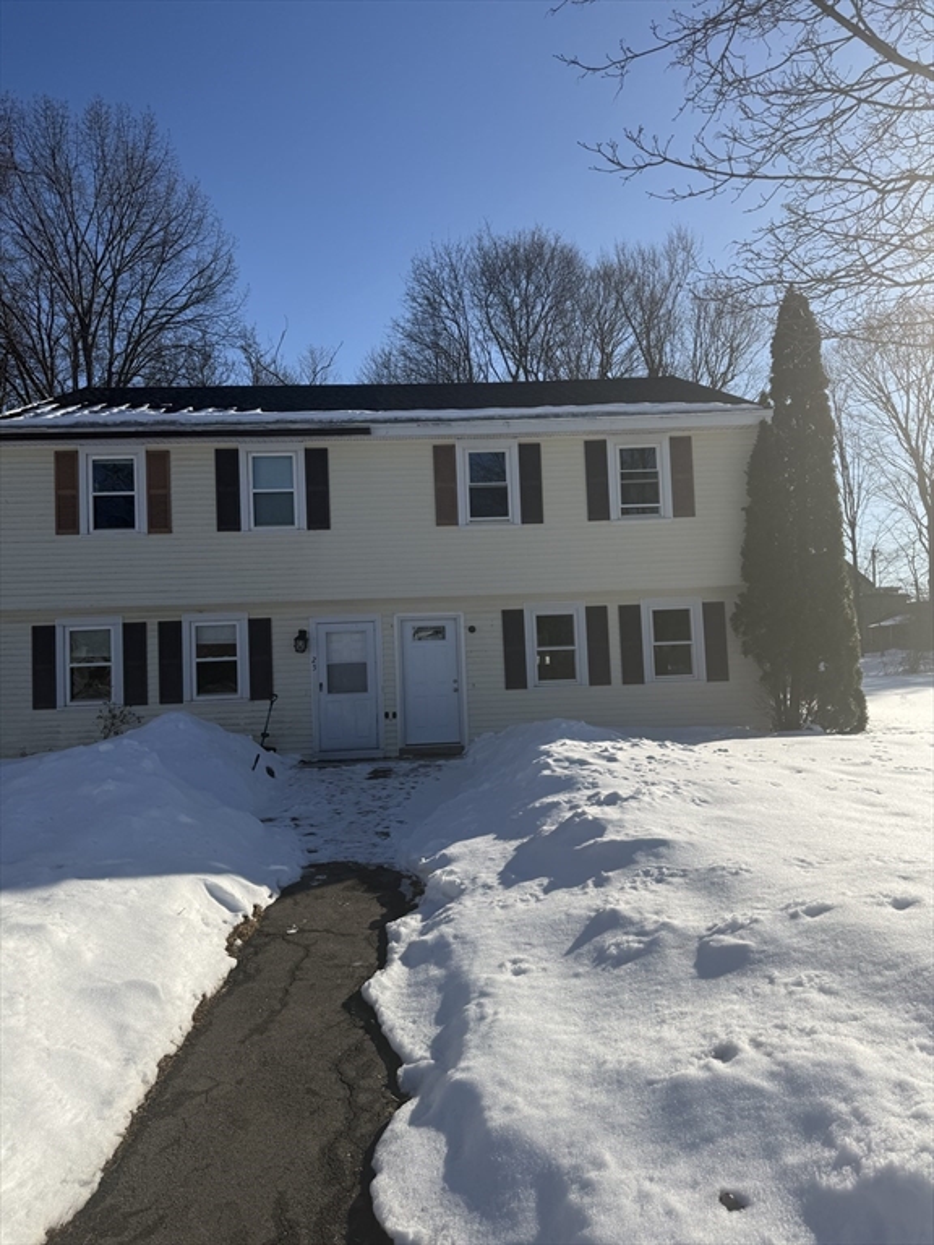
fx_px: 863
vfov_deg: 71.6
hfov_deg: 56.8
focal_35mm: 24
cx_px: 467
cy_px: 622
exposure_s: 1/7353
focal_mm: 6.76
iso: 80
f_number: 1.78
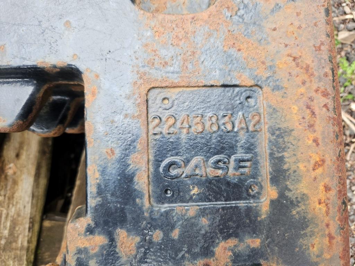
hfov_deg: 73.9
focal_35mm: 23
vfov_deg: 58.9
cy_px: 133
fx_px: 236
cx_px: 178
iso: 80
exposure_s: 1/180
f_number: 1.8
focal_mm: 5.4
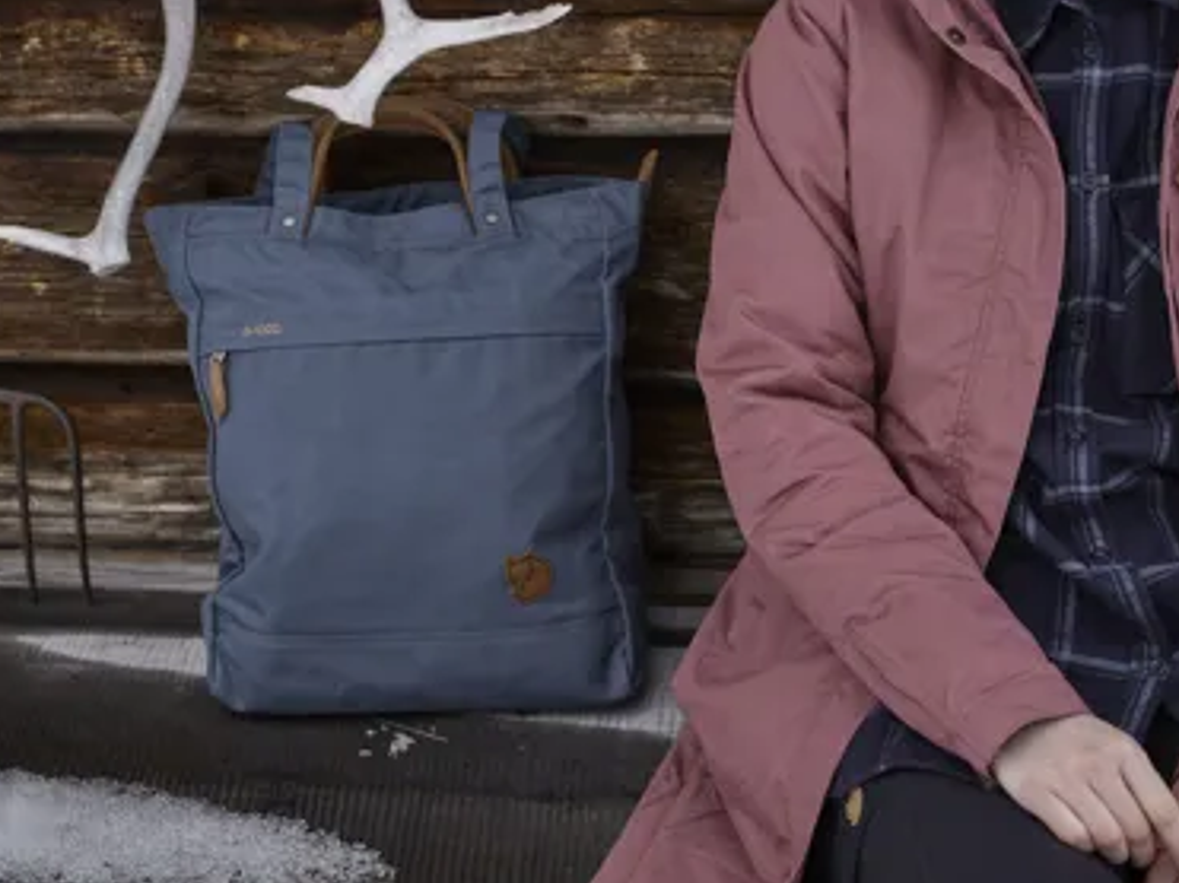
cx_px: 855
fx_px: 3745
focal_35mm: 110
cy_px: 302
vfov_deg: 13.4
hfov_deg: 17.8
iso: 125
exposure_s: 1/400
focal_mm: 64
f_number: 4
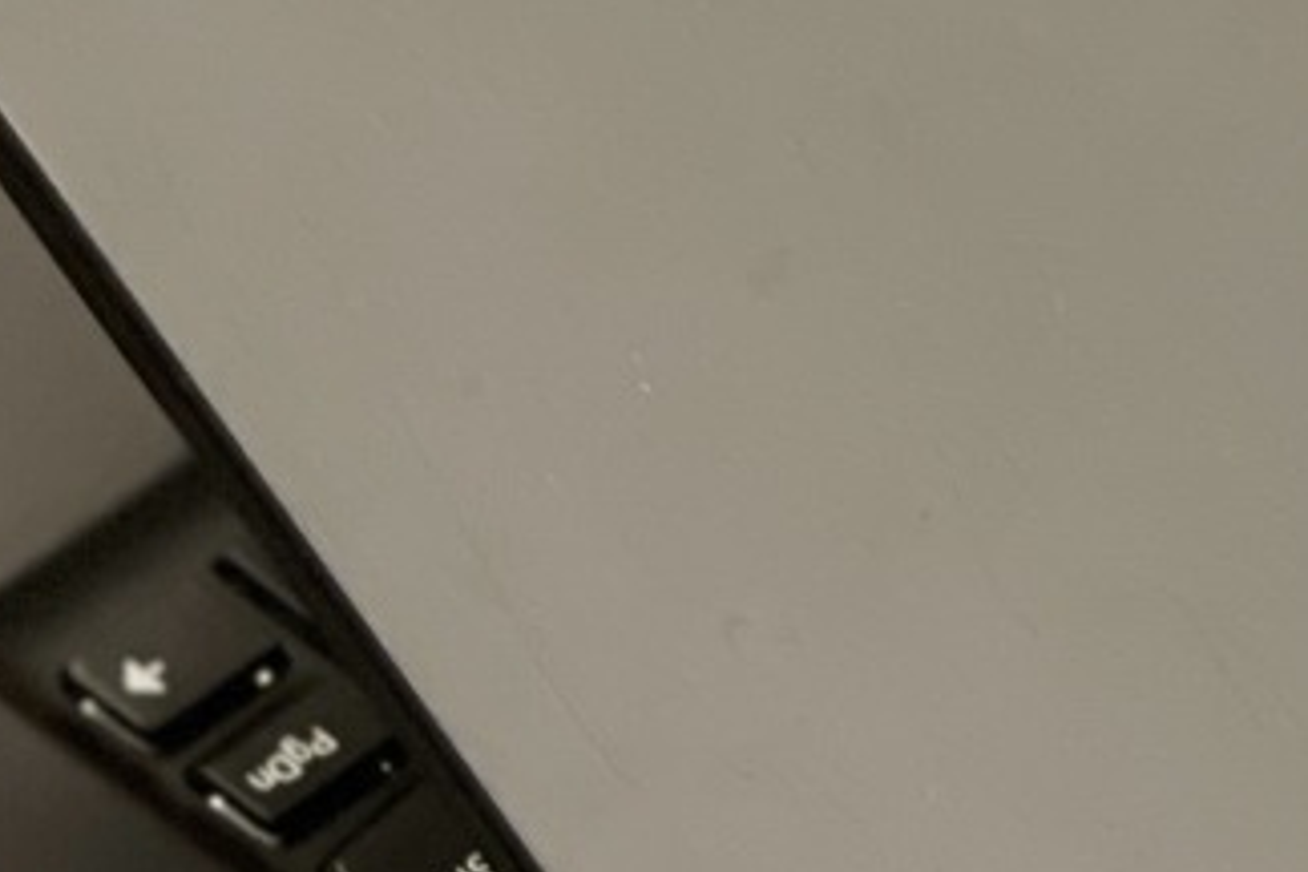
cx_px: 1296
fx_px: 11953
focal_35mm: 329
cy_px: -145
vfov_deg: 4.2
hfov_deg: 6.2
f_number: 2.2
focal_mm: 7.5
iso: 250
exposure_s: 1/40
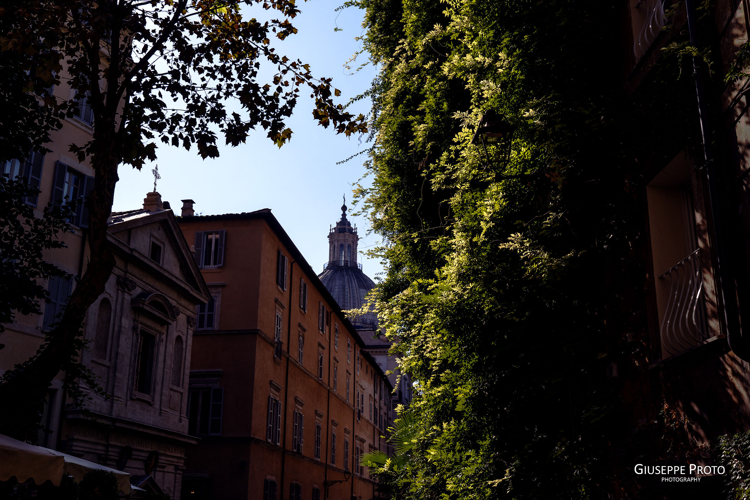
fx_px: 729
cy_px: 250
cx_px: 375
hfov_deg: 54.4
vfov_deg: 37.9
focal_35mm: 35
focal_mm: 35
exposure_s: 1/320
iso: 160
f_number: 11
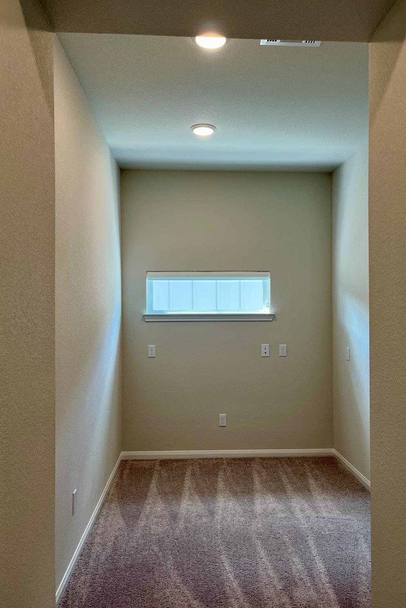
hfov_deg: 46.4
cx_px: 222
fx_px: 474
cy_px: 312
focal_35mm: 28
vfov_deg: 65.5
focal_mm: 5.1
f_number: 1.6
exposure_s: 1/120
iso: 64
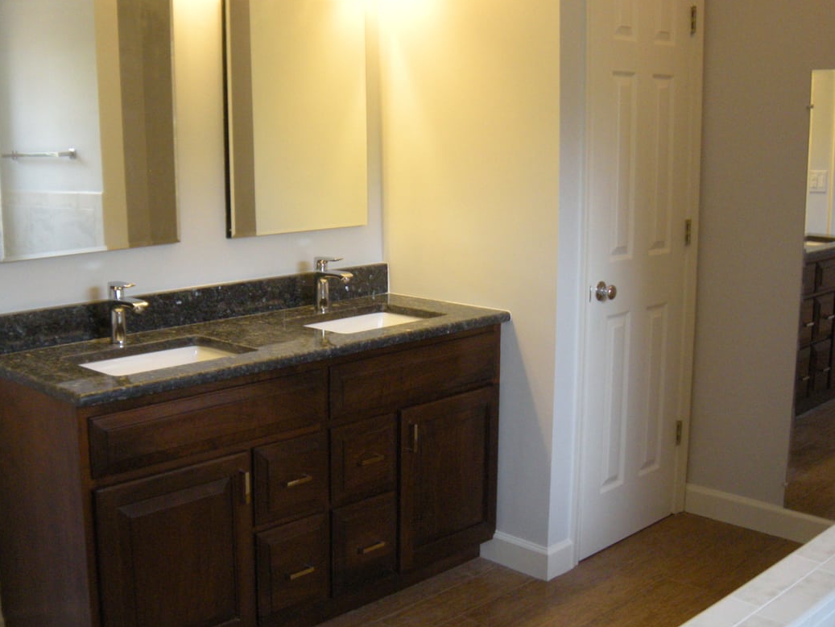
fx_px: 1086
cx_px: 315
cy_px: 341
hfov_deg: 41.8
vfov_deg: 32.2
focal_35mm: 45
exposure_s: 1/57.8
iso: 269
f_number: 3.8
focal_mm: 5.9
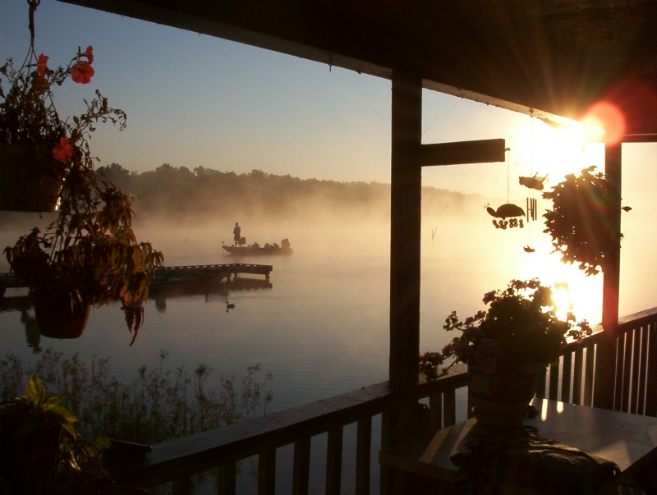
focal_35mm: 39
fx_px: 742
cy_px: 248
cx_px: 328
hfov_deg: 47.8
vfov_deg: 36.9
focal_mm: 6
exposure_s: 1/556
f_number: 8
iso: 100
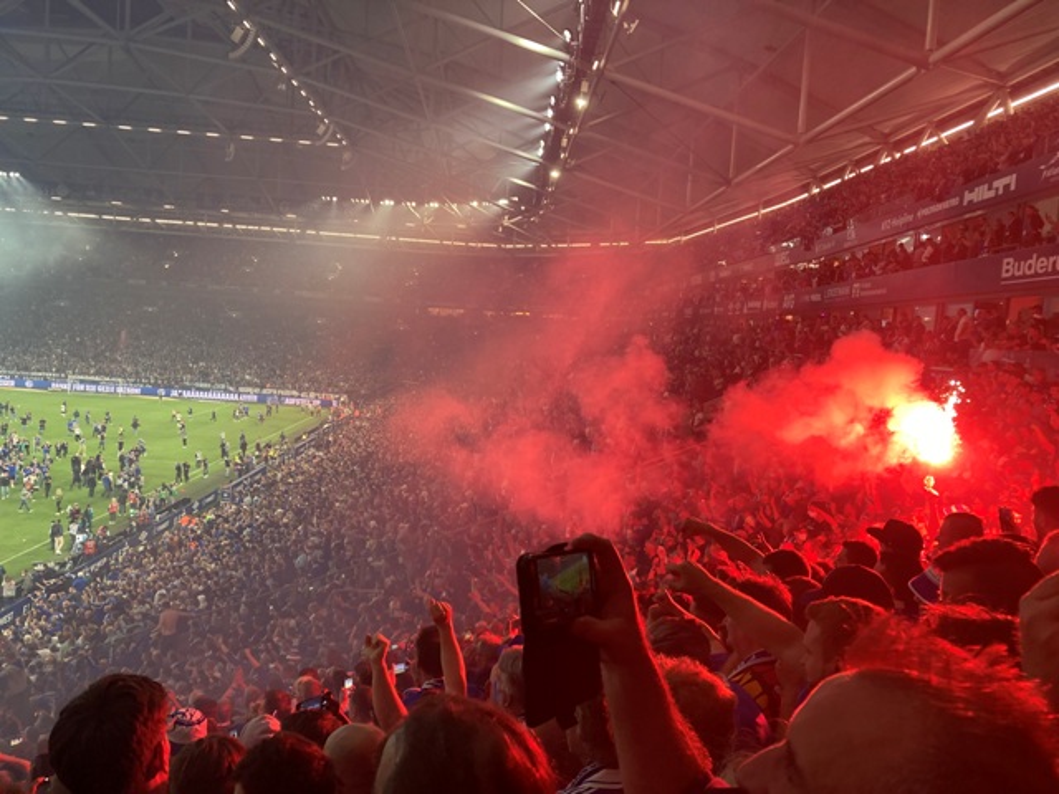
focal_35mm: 28
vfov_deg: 49.7
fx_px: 857
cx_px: 530
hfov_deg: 63.4
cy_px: 397
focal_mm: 3.99
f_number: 1.8
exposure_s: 1/60
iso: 100
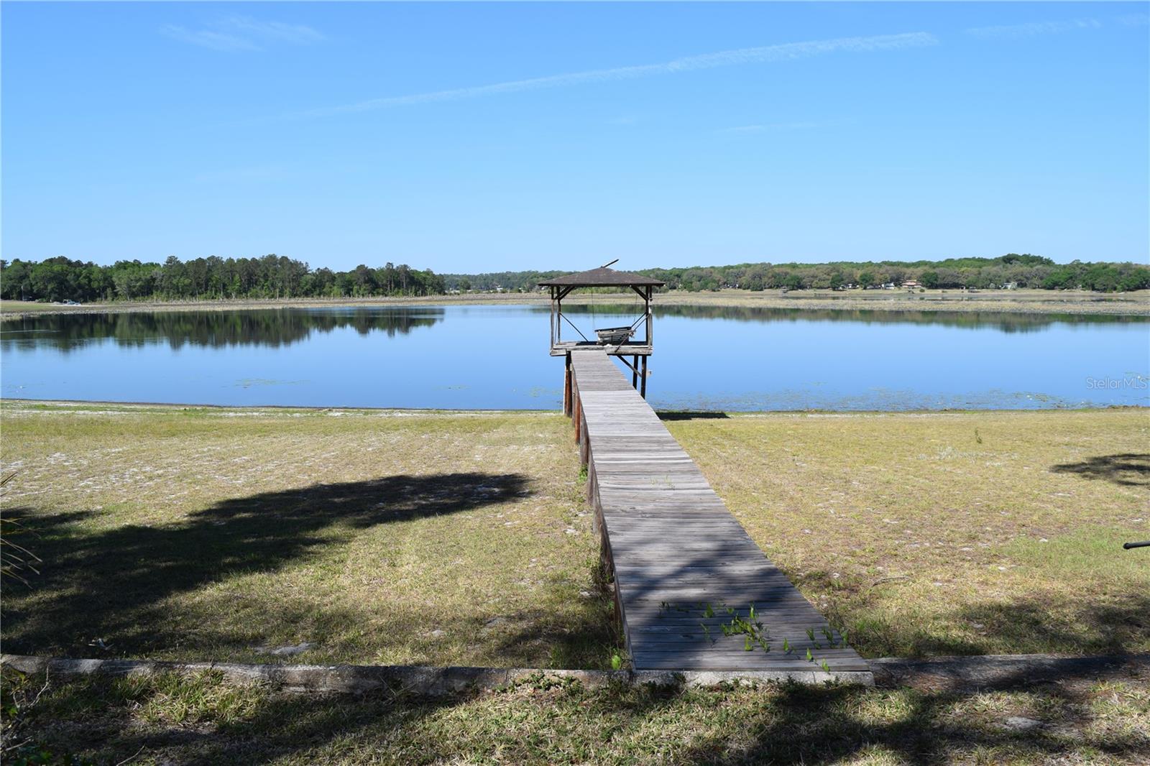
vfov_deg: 47.9
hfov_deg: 67.4
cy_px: 383
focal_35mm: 27
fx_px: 862
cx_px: 575
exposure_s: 1/320
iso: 200
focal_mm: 18
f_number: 9
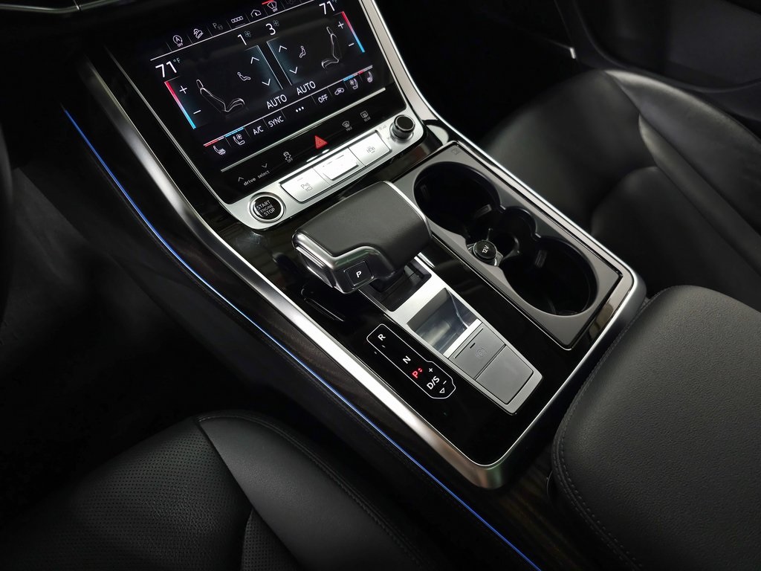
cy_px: 286
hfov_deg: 73.9
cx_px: 380
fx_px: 506
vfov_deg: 58.9
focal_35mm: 23
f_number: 1.7
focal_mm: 6.3
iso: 125
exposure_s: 1/60
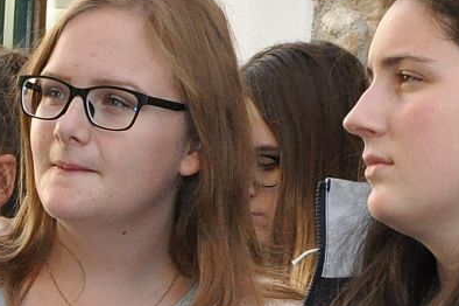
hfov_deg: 5.7
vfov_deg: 3.8
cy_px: 494
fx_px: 4535
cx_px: -383
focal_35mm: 356
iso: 1250
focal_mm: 52
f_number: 9
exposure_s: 1/200
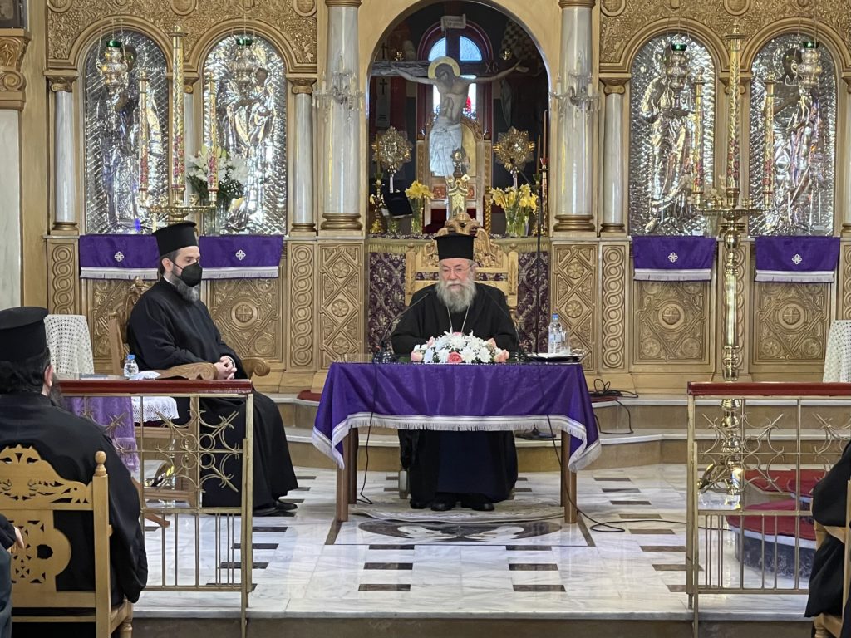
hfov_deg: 30.3
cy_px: 319
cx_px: 426
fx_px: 1573
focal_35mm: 64
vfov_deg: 22.9
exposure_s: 1/50
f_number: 2.2
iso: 500
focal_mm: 7.5
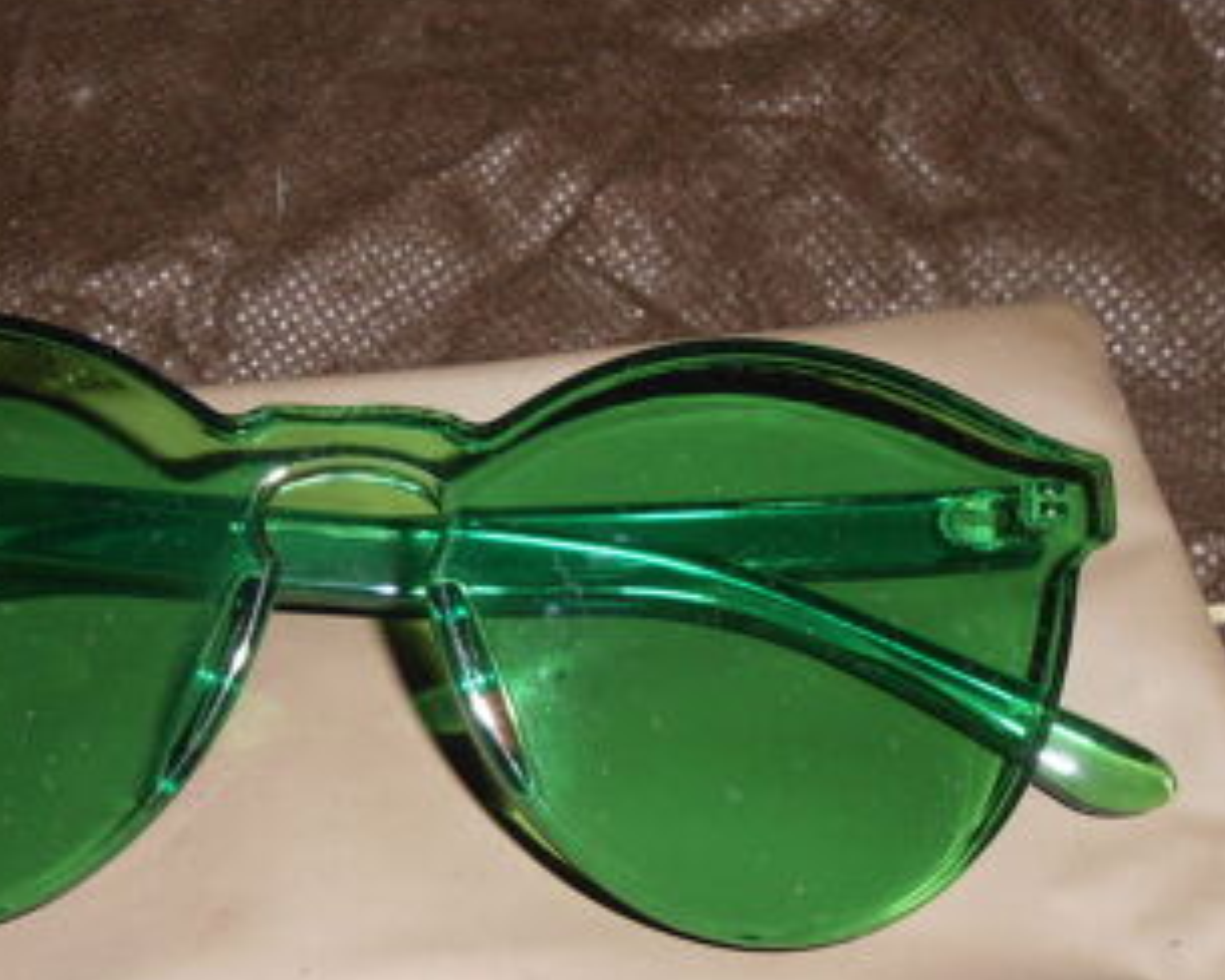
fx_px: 1450
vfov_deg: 37.0
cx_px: 357
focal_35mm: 40
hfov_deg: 44.7
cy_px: 631
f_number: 11.5
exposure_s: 1/25
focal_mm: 4.6
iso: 200
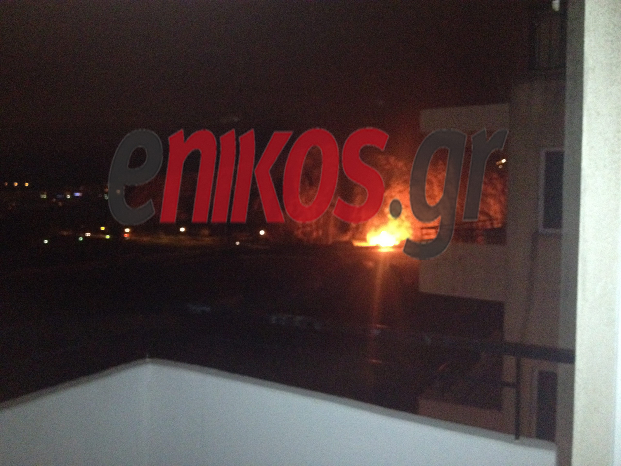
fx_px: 628
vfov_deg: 40.7
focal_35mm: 35
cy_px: 233
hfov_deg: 52.6
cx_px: 310
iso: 800
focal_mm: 4.28
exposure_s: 1/16
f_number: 2.4
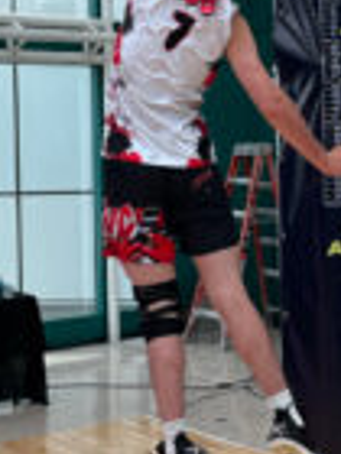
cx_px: 213
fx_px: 1130
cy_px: 162
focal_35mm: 86
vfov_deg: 22.7
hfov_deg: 17.1
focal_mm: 6.86
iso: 100
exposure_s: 1/480
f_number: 1.78
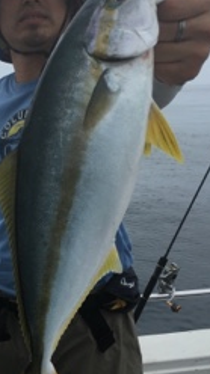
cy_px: 205
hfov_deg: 22.8
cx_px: 21
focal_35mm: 51
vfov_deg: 40.6
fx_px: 506
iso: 25
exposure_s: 1/557
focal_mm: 4.15
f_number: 2.2
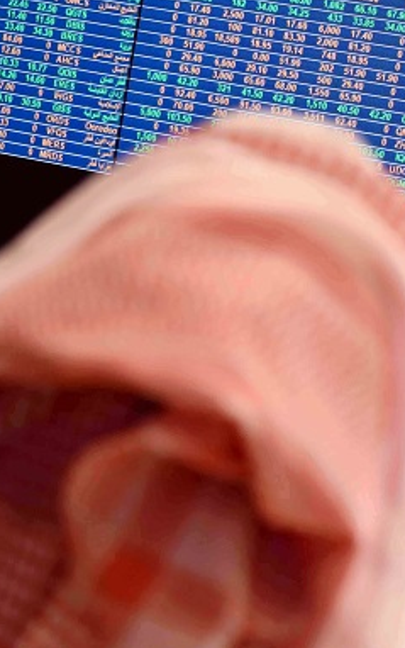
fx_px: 2118
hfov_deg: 10.5
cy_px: 315
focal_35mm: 120
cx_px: 649
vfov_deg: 17.4
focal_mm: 45
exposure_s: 1/125
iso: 800
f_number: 2.8
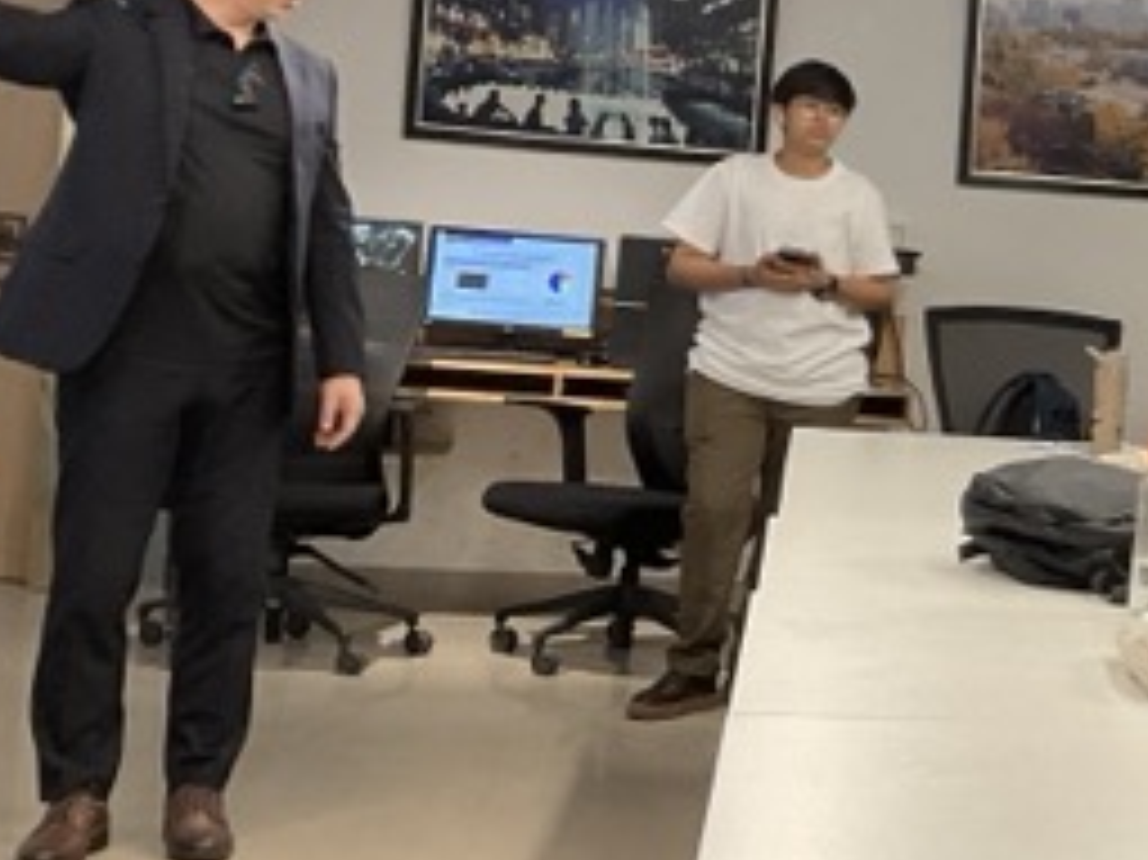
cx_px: 1657
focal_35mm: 91
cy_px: 302
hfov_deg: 19.2
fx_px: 3016
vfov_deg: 16.2
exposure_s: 1/50
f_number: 1.8
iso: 80
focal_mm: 3
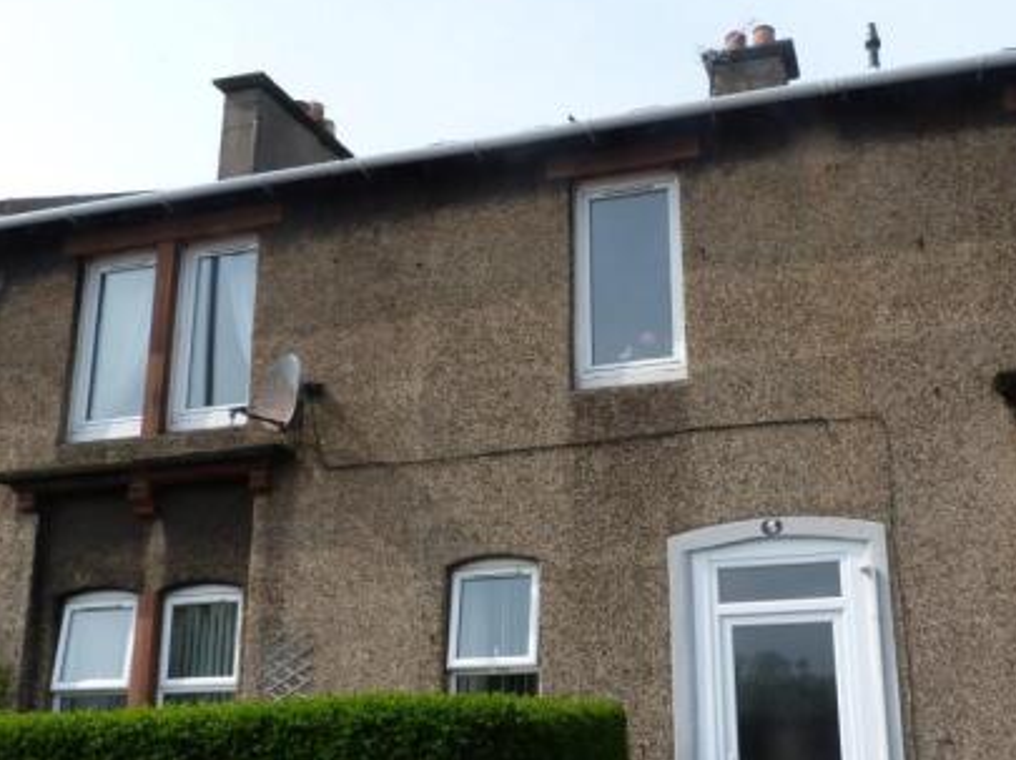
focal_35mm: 36
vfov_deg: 39.5
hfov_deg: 50.8
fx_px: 1056
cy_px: 430
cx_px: 643
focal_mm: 4.5
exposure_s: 1/250
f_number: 5.6
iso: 80
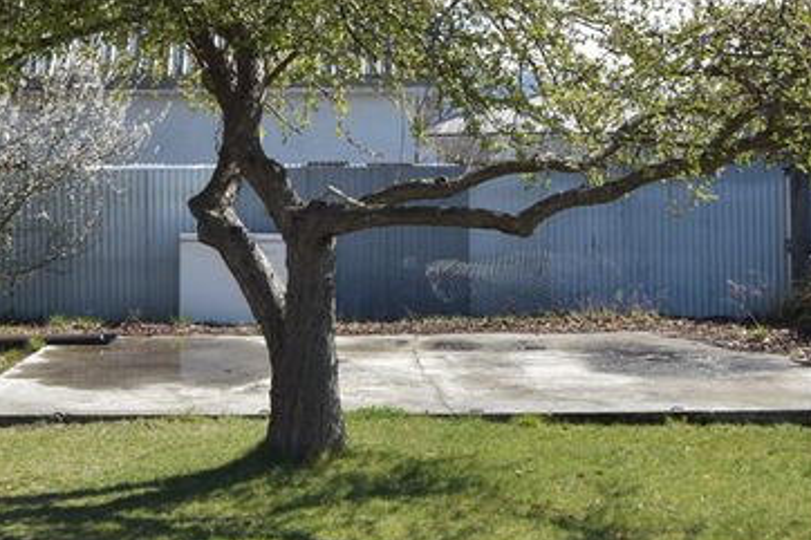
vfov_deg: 19.3
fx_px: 1576
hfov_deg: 28.6
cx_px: 264
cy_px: 137
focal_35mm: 70
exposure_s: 1/200
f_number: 9
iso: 100
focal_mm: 22
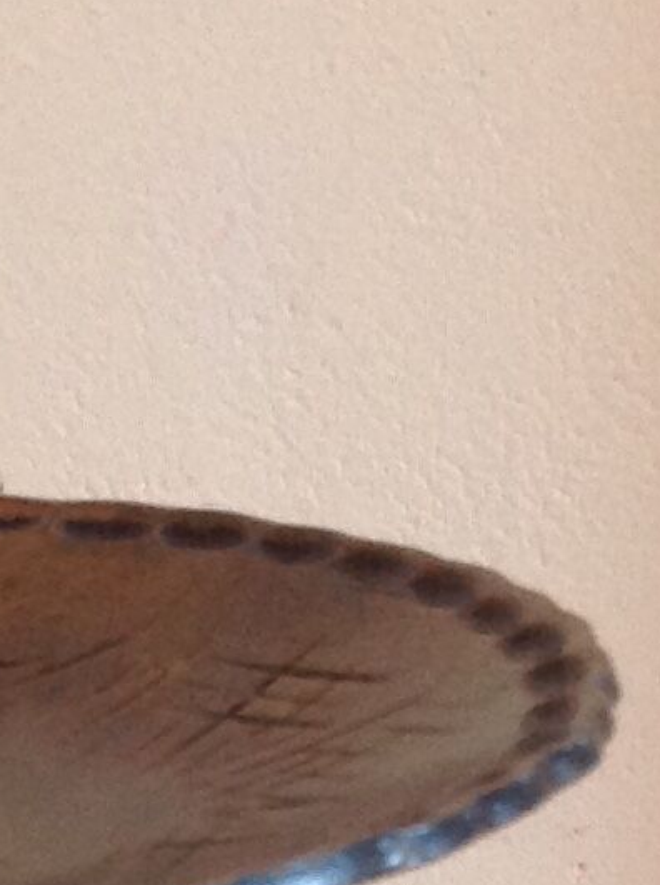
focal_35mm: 171
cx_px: -93
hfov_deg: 8.6
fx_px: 4363
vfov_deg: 10.5
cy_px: 1857
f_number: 2.4
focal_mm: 4.28
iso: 125
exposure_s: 1/15
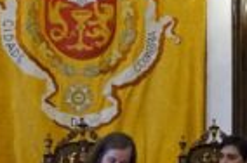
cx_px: 237
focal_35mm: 122
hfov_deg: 16.5
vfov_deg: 11.0
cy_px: 196
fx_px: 835
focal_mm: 8.8
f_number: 4
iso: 2000
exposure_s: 1/320
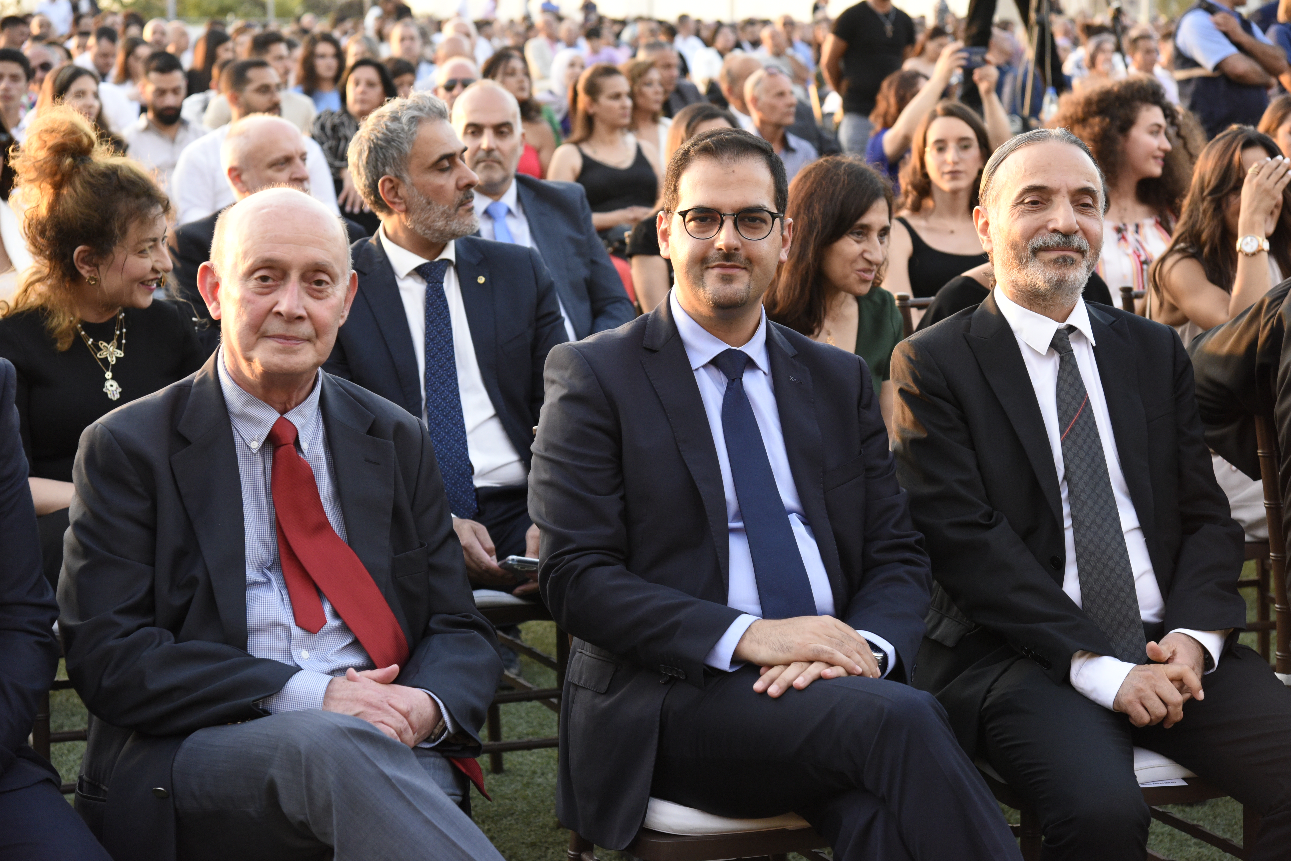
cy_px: 430
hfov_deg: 27.0
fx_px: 2689
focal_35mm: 75
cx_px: 646
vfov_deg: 18.2
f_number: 5
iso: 2500
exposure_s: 1/400
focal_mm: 75
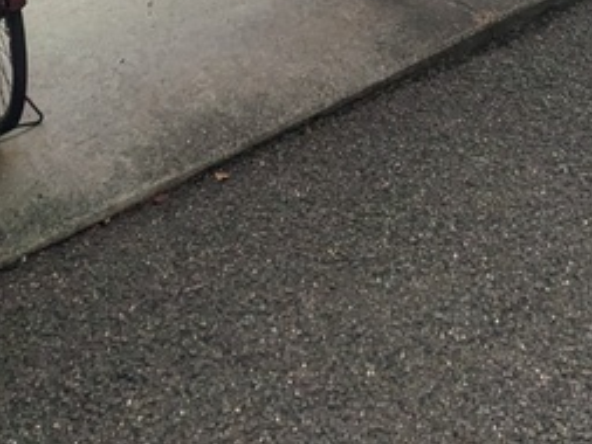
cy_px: -393
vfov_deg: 19.3
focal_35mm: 53
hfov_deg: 36.1
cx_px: 312
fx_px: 907
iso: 48
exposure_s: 1/2674
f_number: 2.2
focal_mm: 1.83
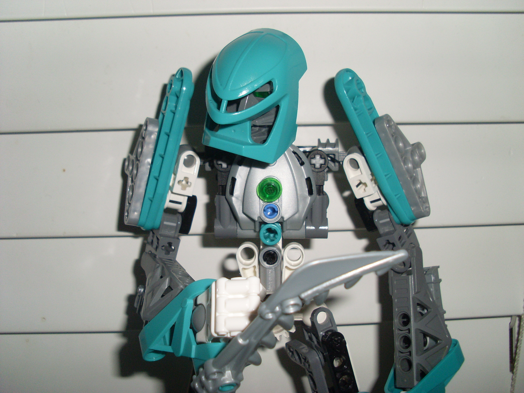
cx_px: 262
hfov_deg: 49.0
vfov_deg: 37.7
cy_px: 196
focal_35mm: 38
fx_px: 575
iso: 100
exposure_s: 1/45
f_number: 7.7
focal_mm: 6.3
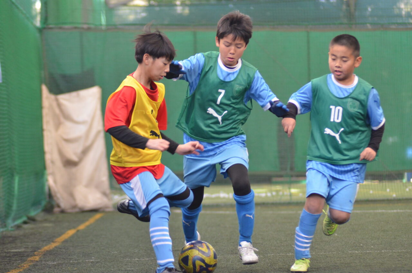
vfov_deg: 5.9
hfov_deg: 8.9
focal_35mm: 232
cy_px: 136
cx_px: 206
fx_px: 2656
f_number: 4.5
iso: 1600
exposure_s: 1/400
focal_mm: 155
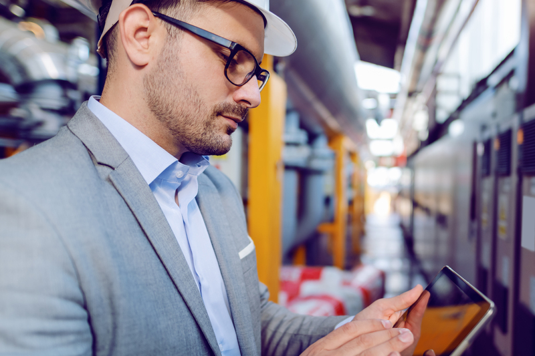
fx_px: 446
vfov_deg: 43.6
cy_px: 193
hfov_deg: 61.4
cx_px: 319
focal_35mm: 30
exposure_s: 1/250
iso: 200
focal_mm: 20
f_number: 1.4
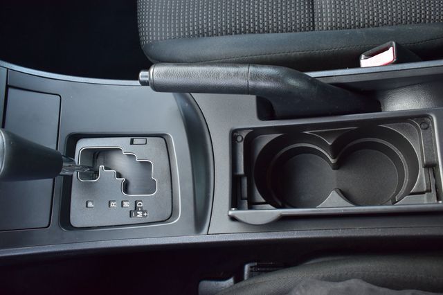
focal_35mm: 33
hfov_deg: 57.2
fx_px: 406
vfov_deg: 39.9
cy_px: 148
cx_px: 222
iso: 720
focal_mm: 22
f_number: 6.3
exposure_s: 1/15
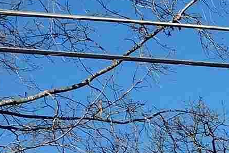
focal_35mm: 195
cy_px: 465
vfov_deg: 6.4
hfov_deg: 8.8
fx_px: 1241
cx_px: 674
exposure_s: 1/1208
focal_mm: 4.71
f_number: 1.7
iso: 100
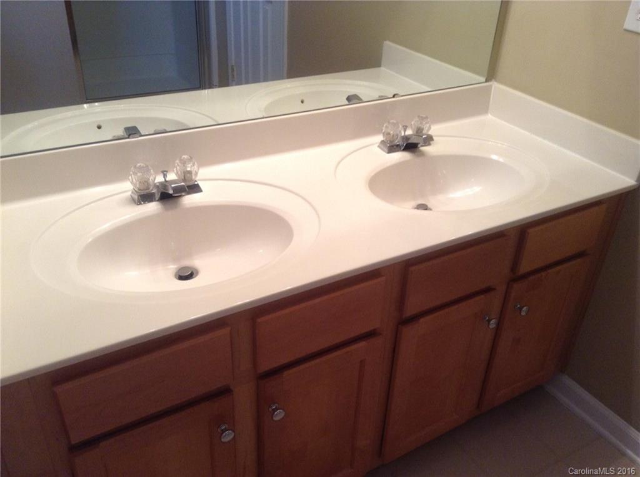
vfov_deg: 42.8
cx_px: 320
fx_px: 609
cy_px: 238
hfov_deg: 55.4
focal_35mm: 33
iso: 64
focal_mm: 3.3
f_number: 2.4
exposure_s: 1/25
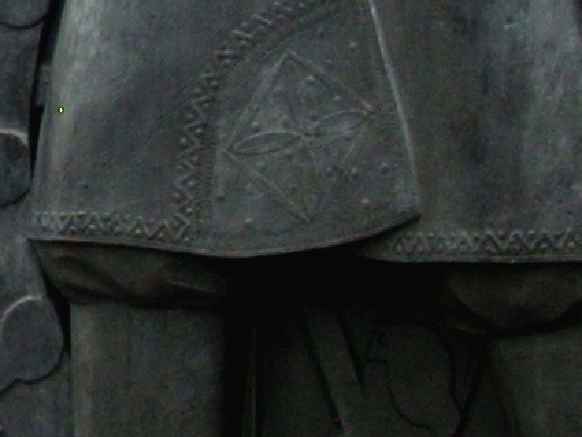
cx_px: -503
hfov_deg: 8.5
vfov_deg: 6.6
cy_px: -77
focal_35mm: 223
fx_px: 3750
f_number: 2.8
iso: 64
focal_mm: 6.2
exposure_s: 1/261
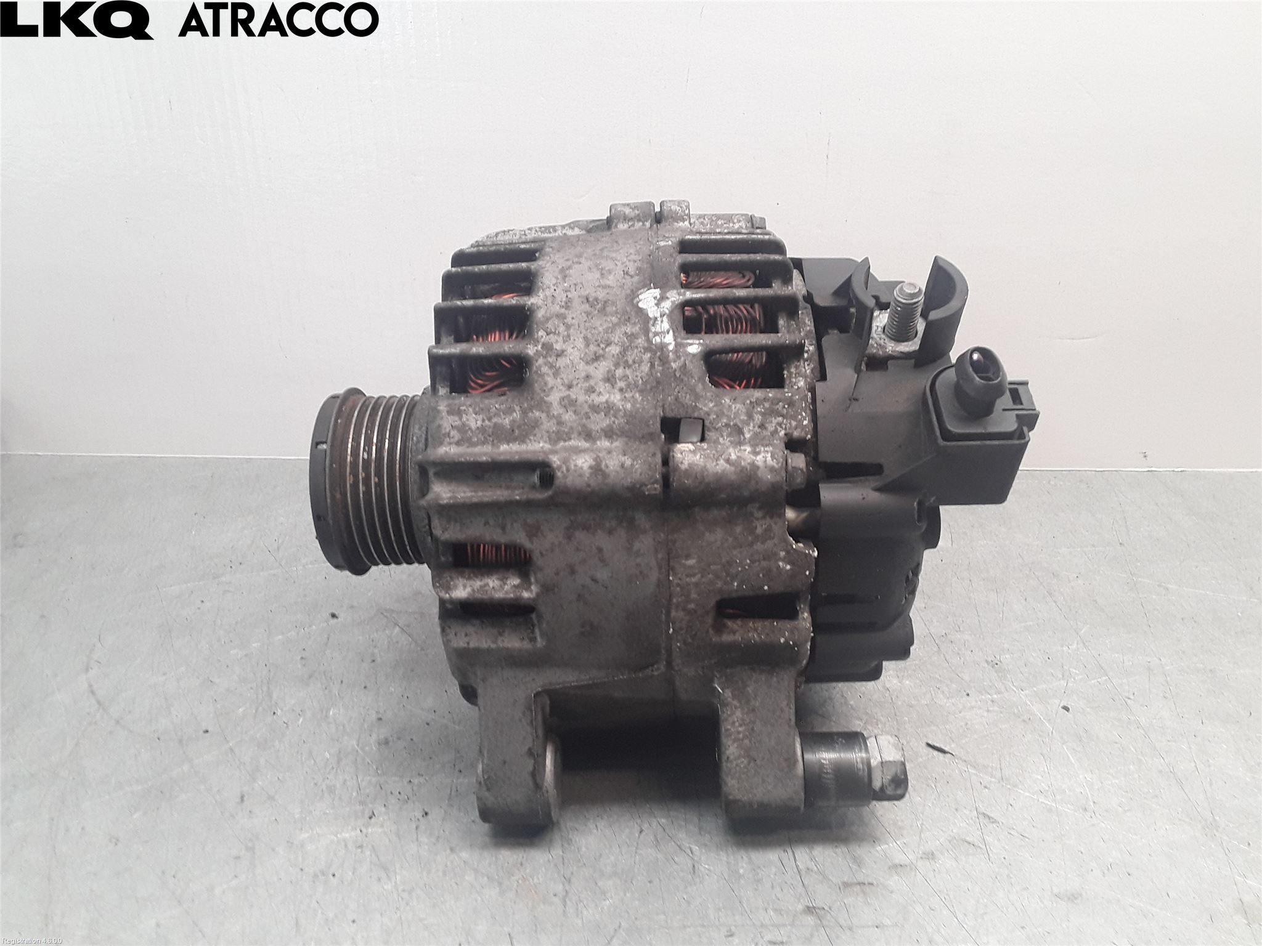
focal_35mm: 28
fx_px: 1021
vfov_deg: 49.7
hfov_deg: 63.4
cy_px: 473
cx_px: 631
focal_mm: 2.91
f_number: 1.9
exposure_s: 1/50
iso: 50
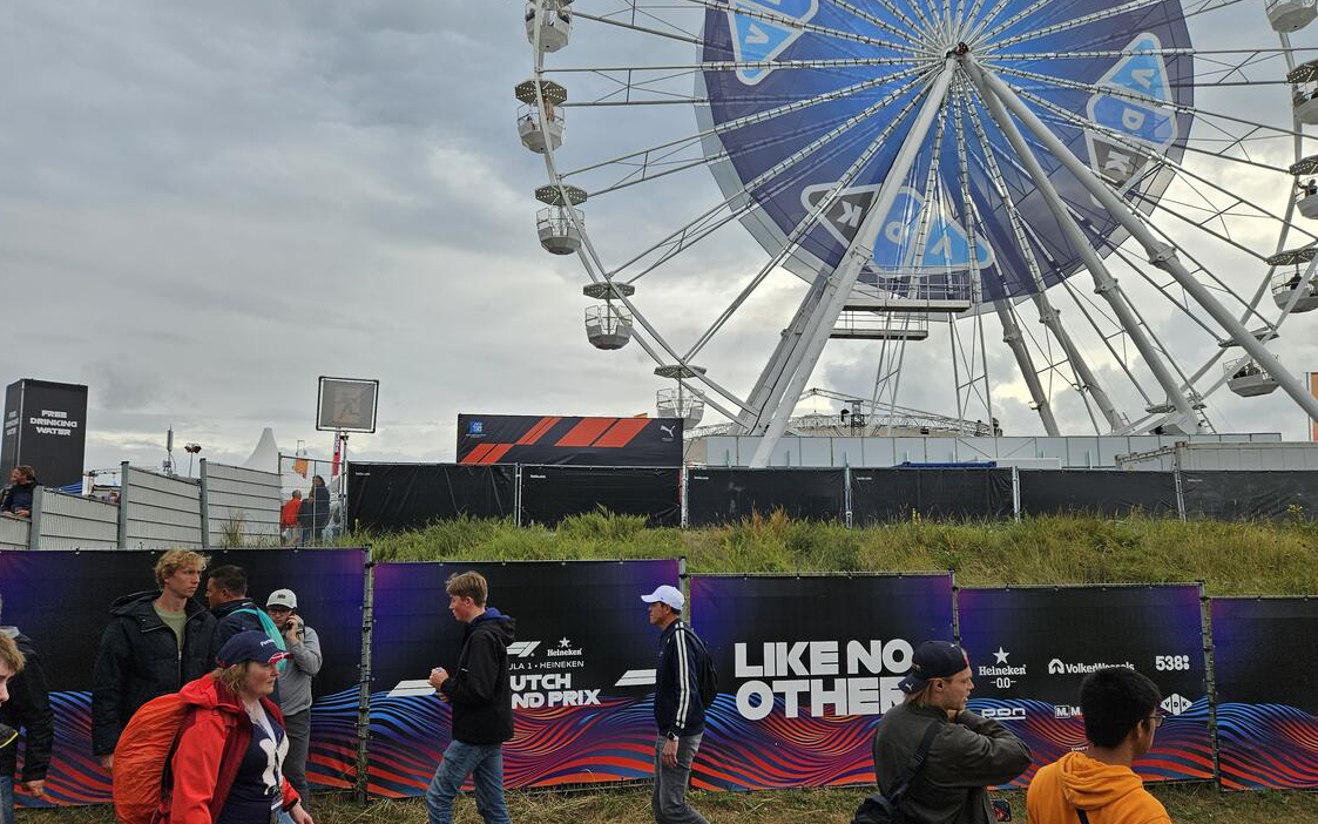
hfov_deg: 72.5
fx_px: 898
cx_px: 643
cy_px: 447
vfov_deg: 49.2
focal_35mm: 25
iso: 25
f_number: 1.8
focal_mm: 5.4
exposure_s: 1/560
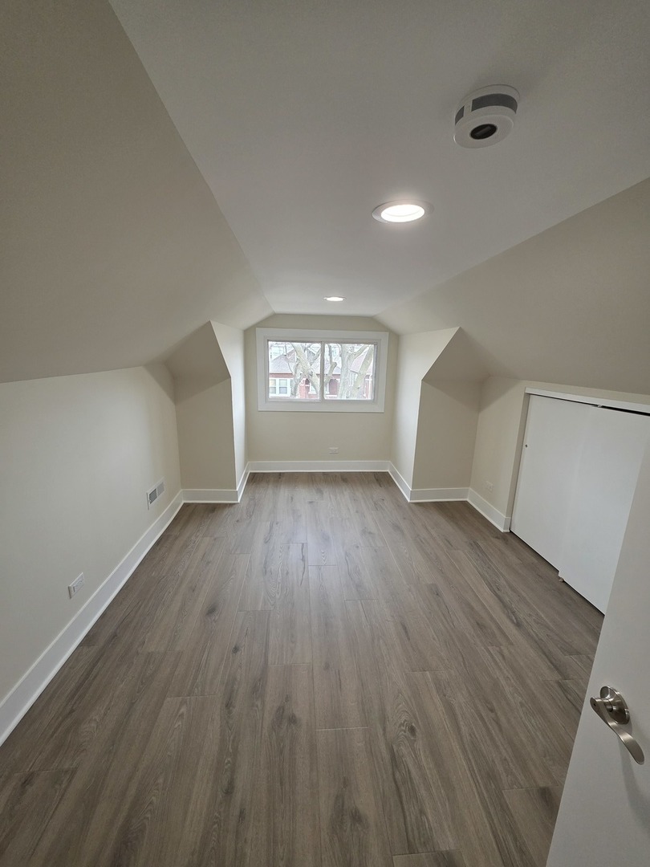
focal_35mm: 13
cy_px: 434
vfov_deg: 106.2
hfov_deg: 89.9
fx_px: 325
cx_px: 325
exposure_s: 1/359
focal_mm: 2.2
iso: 500
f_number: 1.9
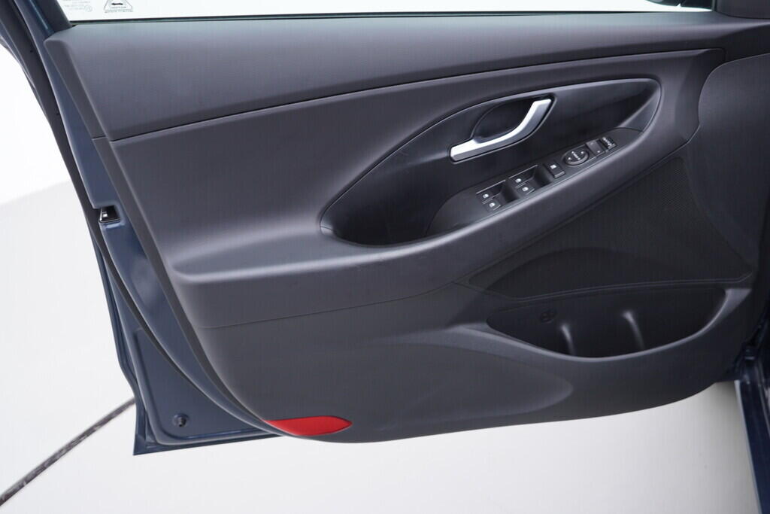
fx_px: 770
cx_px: 385
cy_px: 257
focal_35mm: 36
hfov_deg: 53.1
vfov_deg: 36.9
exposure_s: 1/40
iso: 125
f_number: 2.8
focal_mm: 24
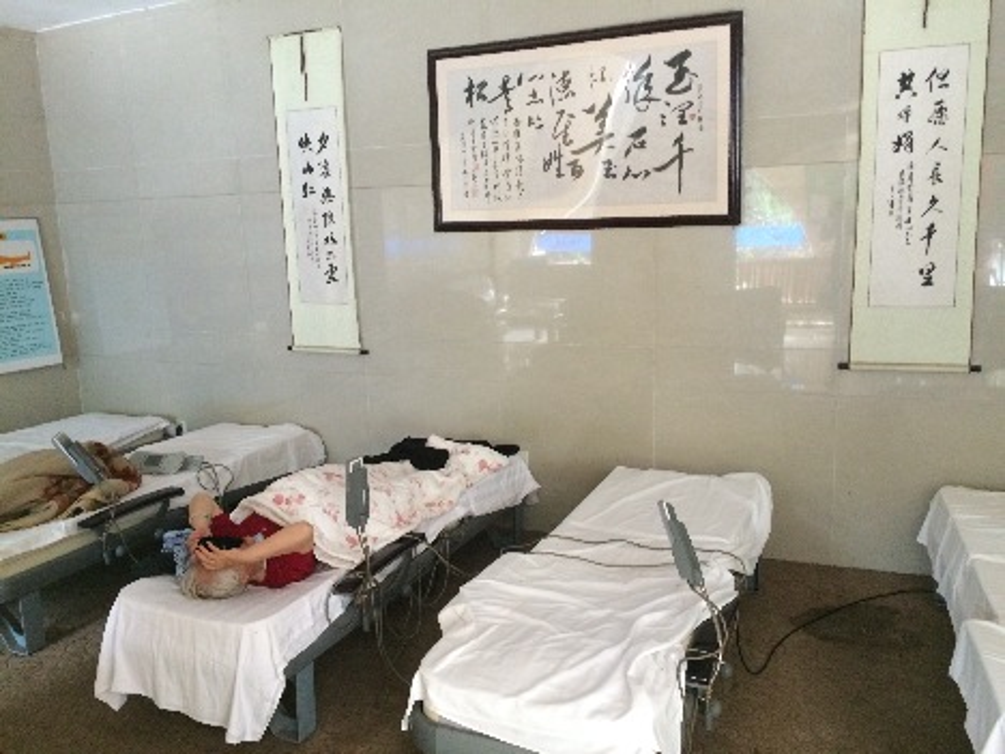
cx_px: 502
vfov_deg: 48.2
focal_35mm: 29
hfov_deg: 61.7
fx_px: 842
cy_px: 377
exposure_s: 1/15
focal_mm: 4.15
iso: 320
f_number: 2.2
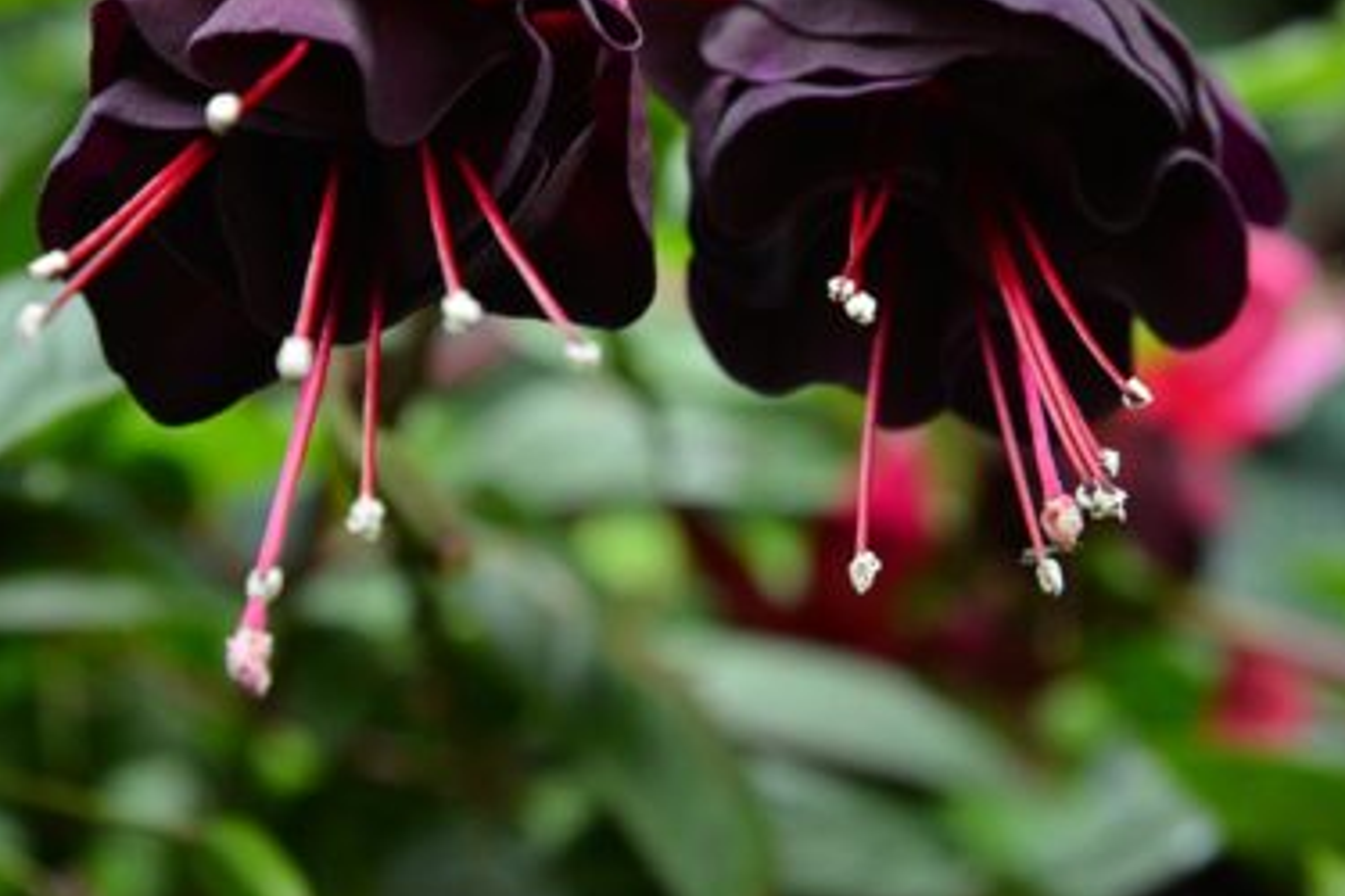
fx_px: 5081
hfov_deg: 15.1
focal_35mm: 136
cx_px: 610
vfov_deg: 10.1
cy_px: 222
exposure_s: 1/100
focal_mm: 85
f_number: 8
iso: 500
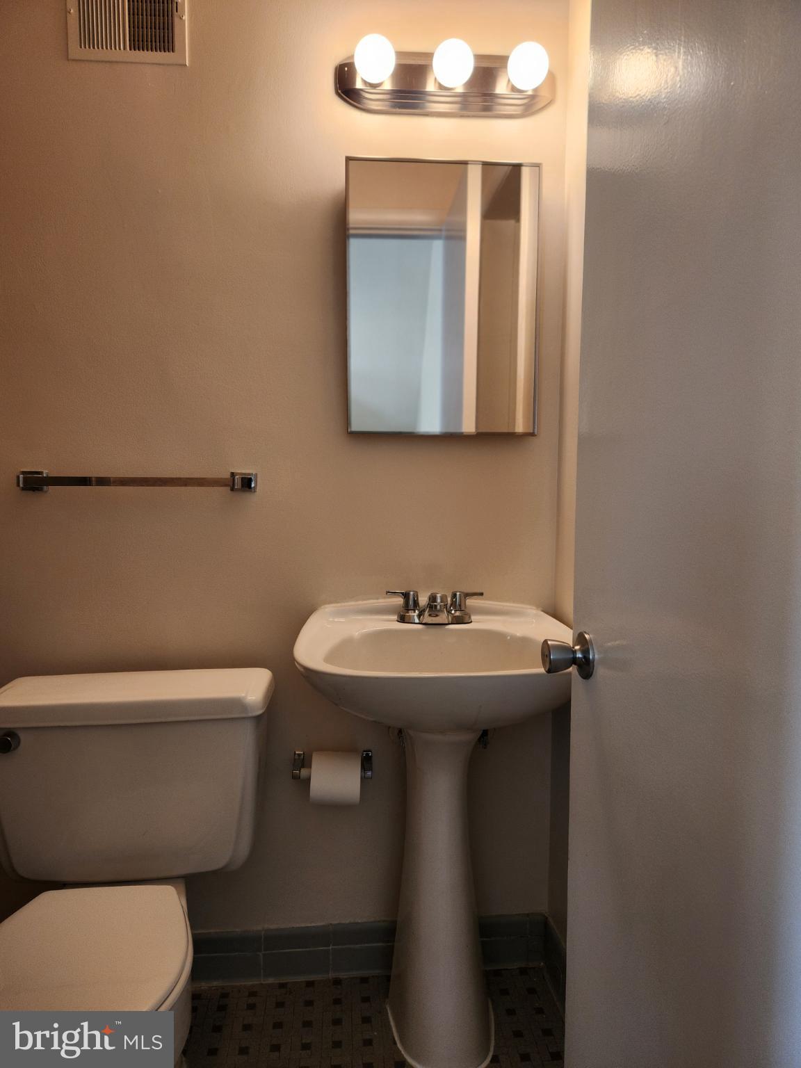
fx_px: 710
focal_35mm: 23
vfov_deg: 73.9
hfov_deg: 58.9
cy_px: 534
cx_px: 400
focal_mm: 5.4
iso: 100
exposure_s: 1/120
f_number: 1.8
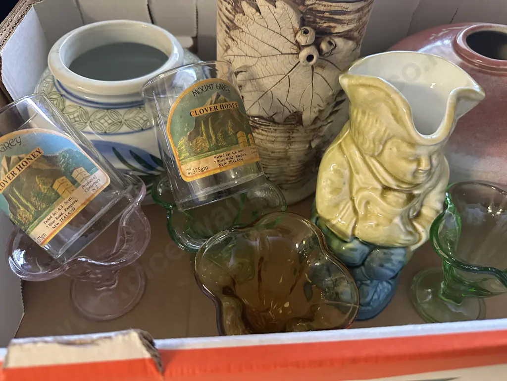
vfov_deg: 56.8
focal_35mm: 24
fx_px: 352
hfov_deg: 71.6
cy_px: 190
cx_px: 254
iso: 500
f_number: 1.78
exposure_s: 1/50
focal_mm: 6.86
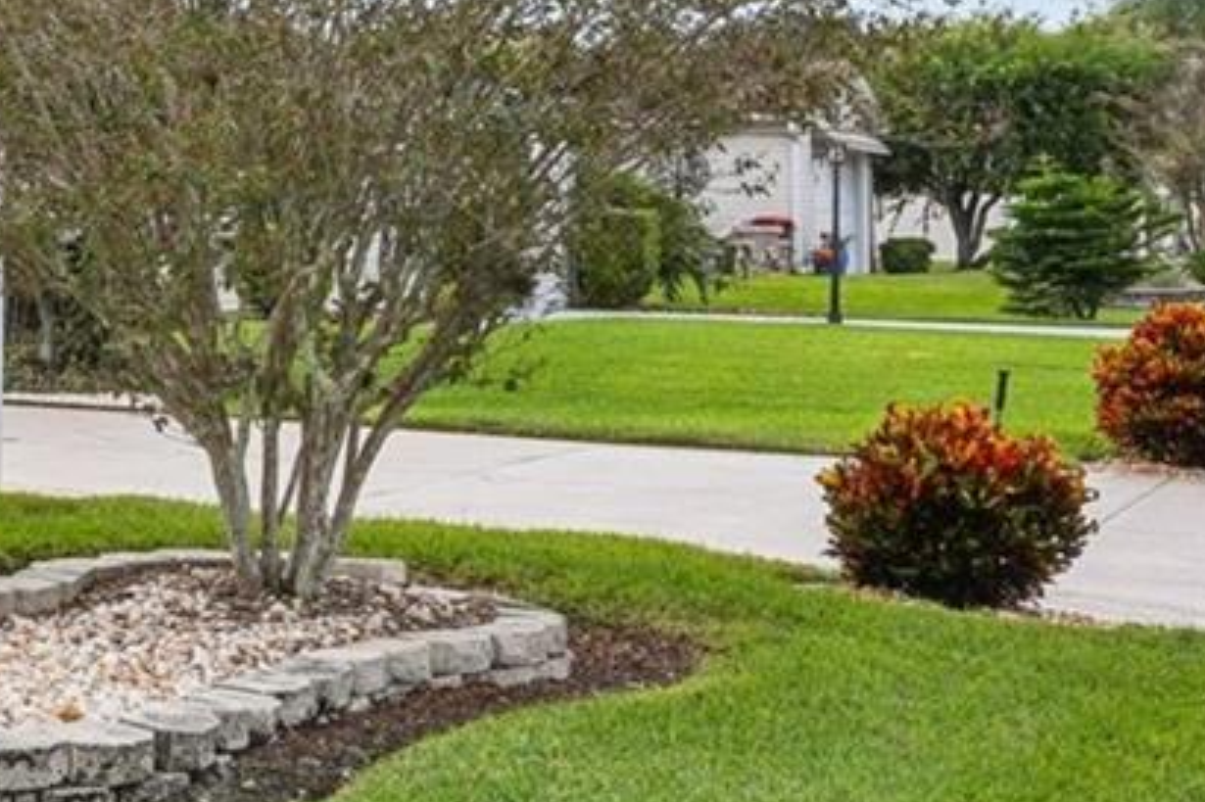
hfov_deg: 19.7
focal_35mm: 82
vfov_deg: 16.6
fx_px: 2743
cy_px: 264
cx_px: -844
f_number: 18
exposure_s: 1/40
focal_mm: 21
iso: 100
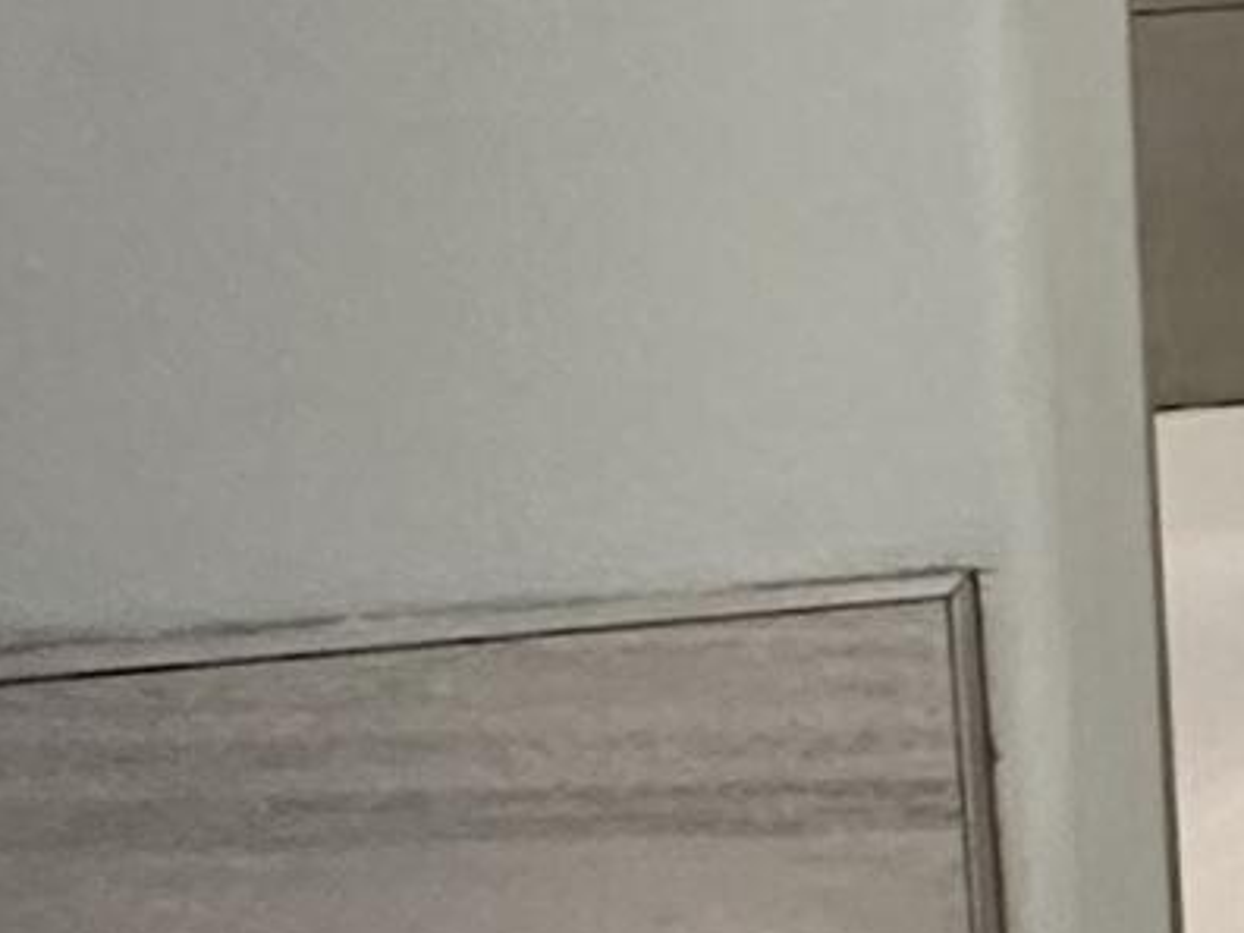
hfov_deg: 12.5
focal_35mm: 106
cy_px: -1143
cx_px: 3298
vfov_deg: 11.9
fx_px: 3809
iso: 320
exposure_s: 1/120
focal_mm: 2.22
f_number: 2.2
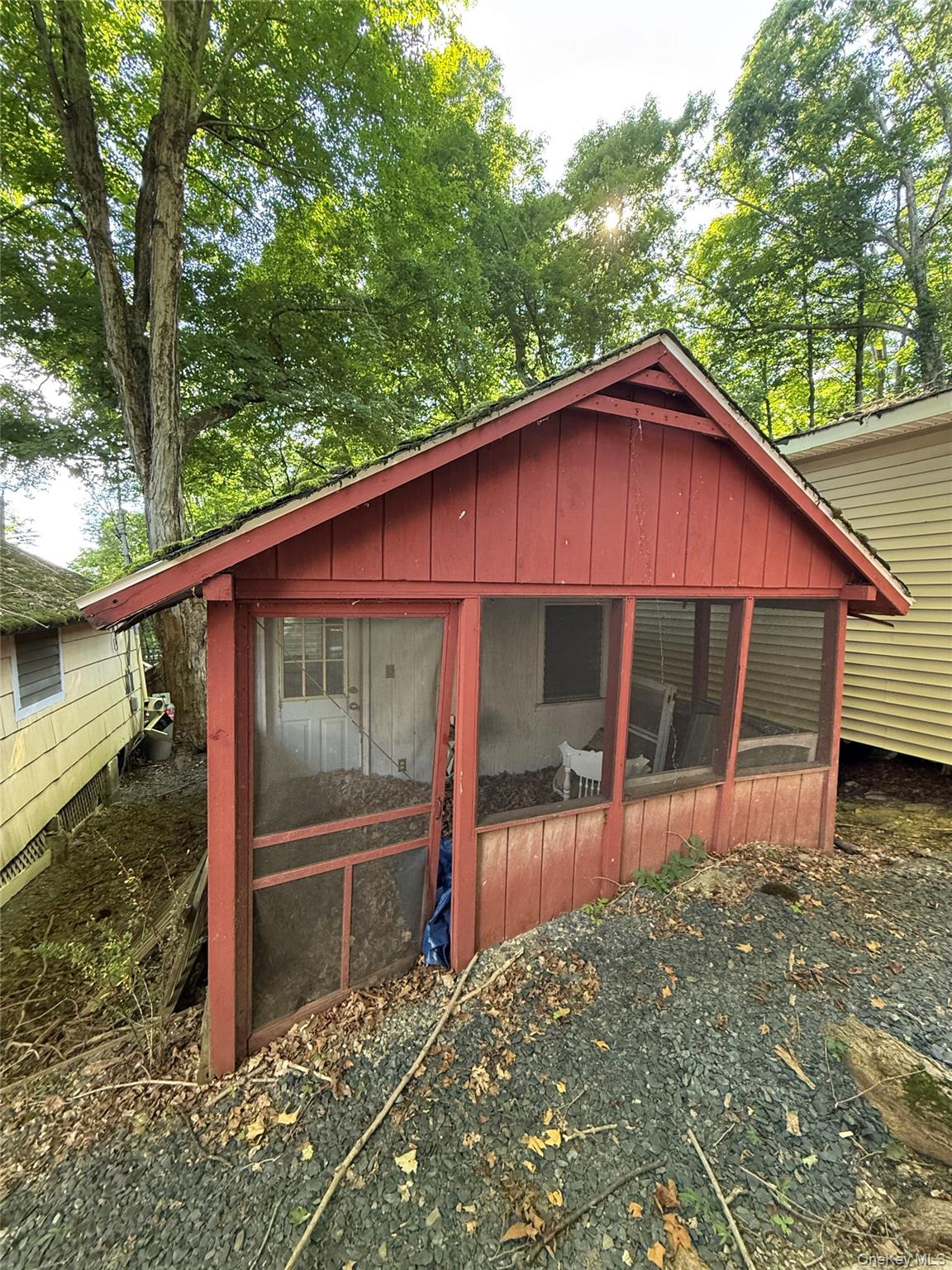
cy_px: 635
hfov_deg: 85.7
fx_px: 513
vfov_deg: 102.1
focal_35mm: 14
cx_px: 476
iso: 400
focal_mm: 2.22
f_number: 2.2
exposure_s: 1/99
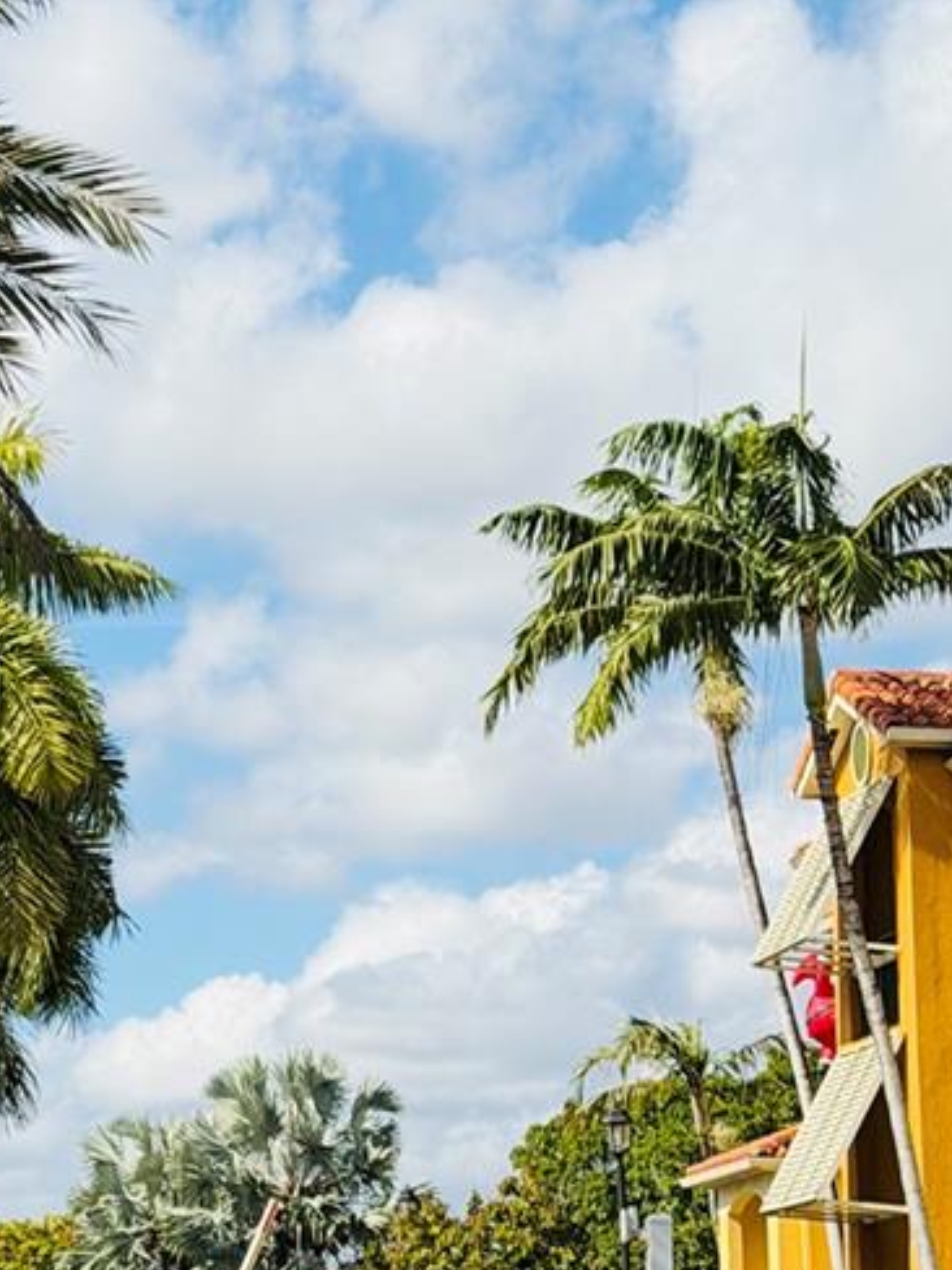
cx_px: -114
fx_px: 4327
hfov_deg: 12.3
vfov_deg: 16.7
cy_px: 684
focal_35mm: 118
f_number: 1.78
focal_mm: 6.76
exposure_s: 1/6024
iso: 64
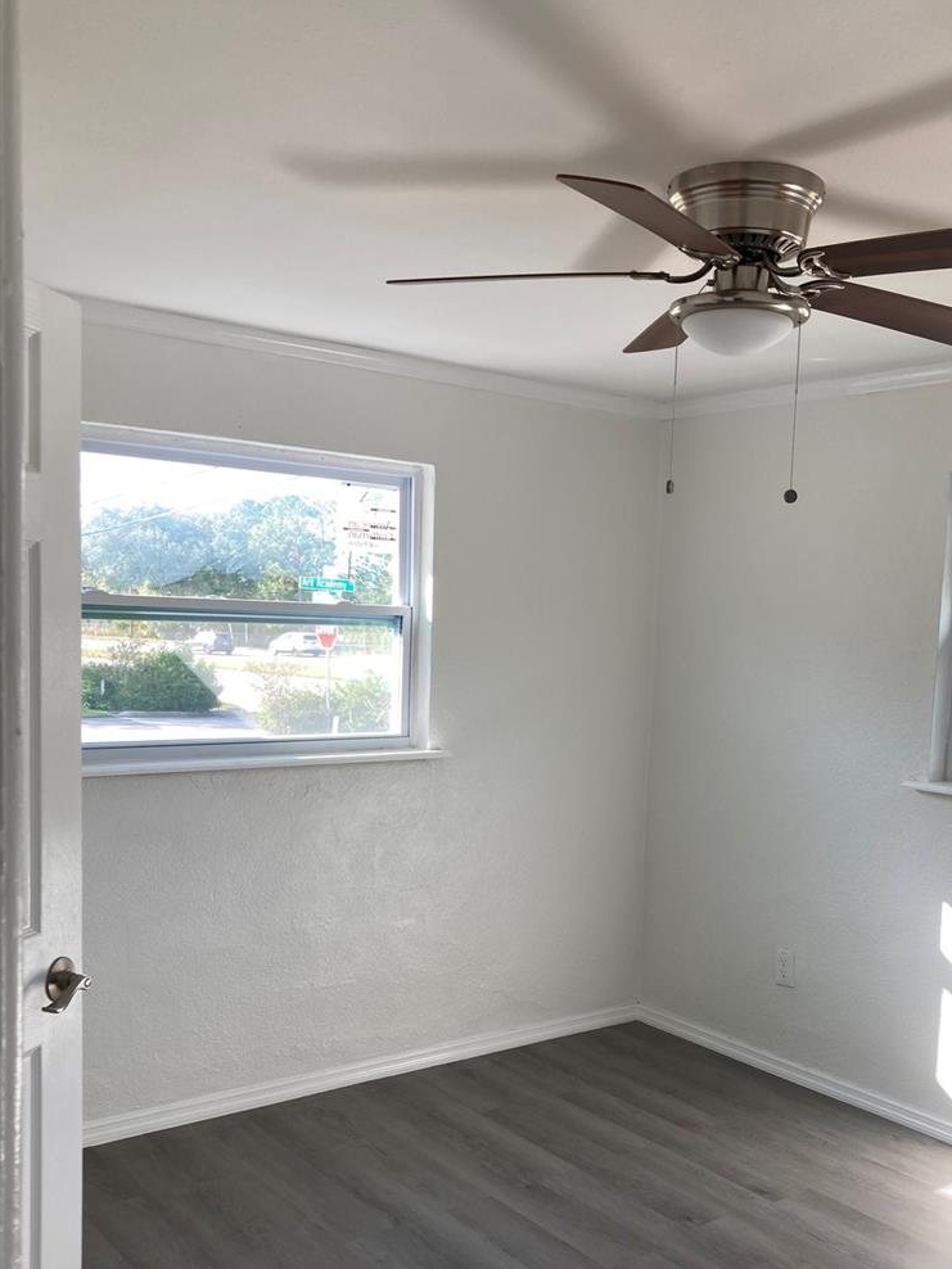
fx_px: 1247
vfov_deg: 53.6
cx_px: 554
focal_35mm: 34
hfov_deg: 41.7
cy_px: 749
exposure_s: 1/120
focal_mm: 3.99
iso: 25
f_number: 1.8
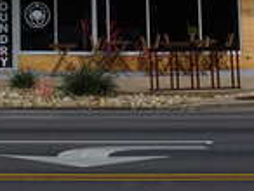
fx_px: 1161
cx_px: -50
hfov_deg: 12.2
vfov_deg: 8.8
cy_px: -227
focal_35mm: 158
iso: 100
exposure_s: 1/200
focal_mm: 20
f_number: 11
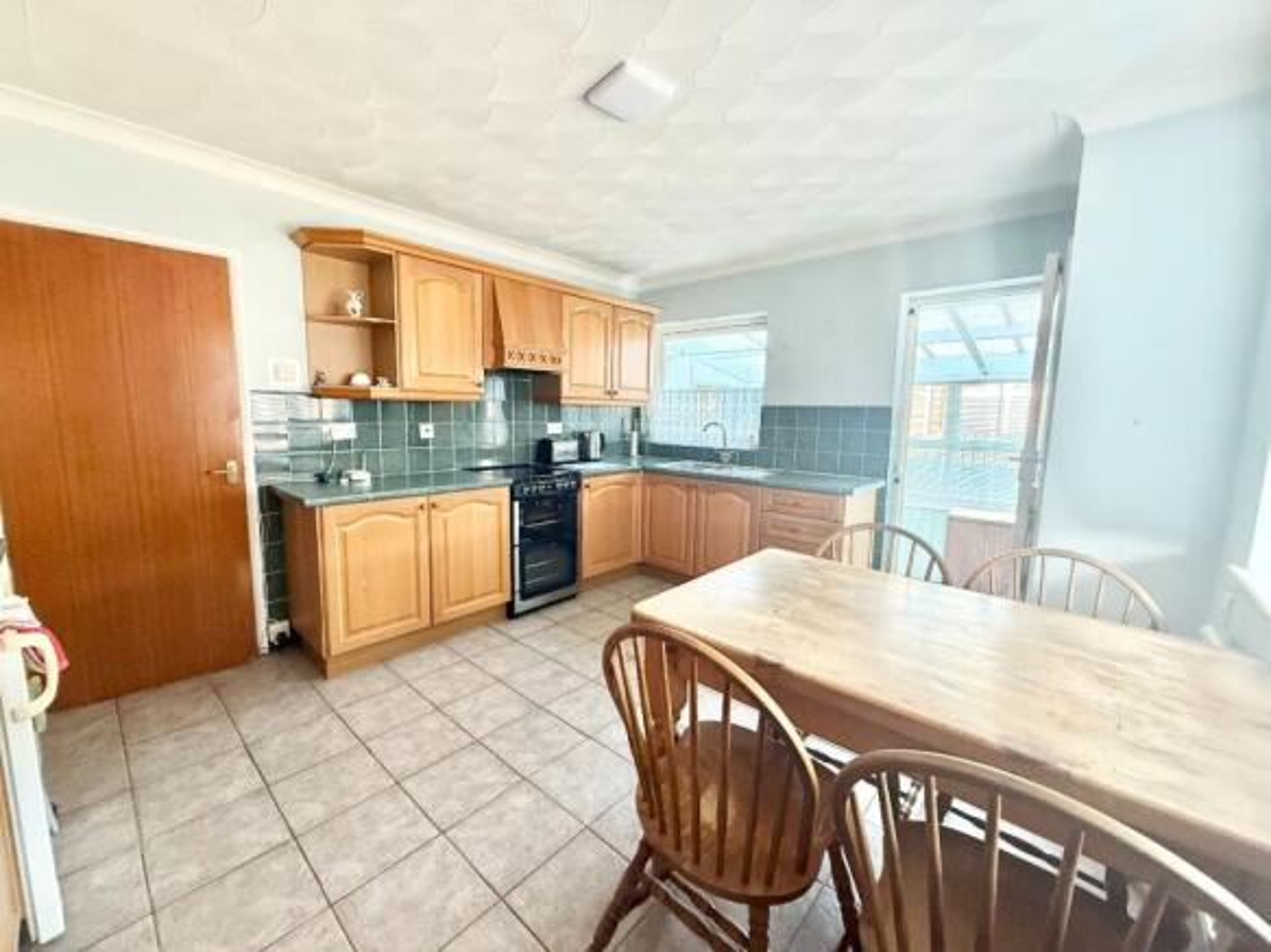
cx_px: 636
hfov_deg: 102.1
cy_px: 476
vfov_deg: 85.7
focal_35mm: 14
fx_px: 514
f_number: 2.2
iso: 400
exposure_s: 1/60
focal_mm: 2.22
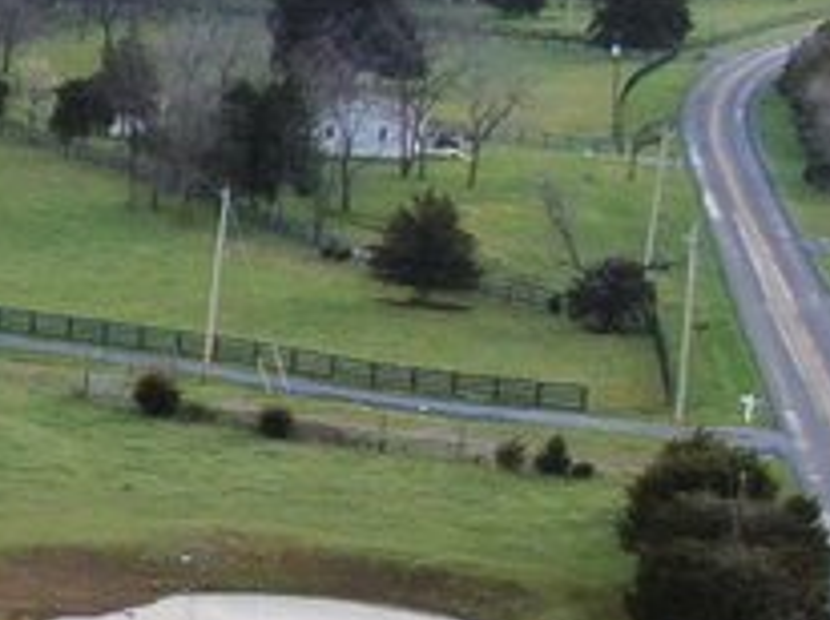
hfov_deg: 9.4
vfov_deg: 8.0
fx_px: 4407
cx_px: -1243
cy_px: 715
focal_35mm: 184
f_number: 2.8
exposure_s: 1/320
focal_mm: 4.48
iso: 100
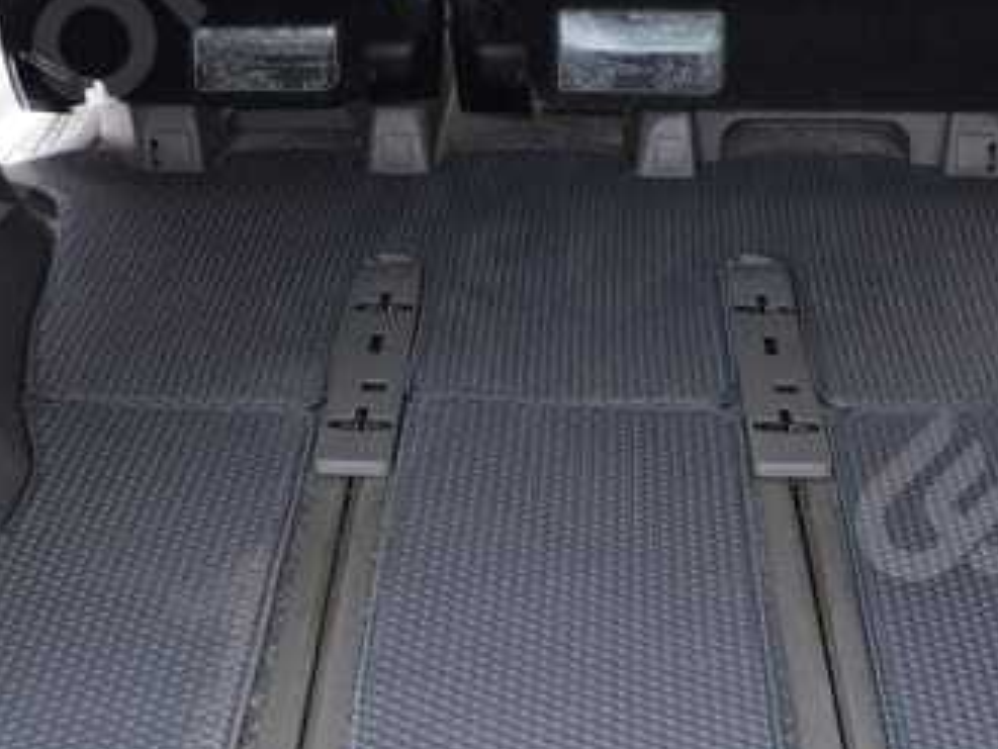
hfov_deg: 30.7
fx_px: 1817
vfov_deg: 23.3
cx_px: 570
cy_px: 332
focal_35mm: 63
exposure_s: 1/60
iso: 1400
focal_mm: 18
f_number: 3.5
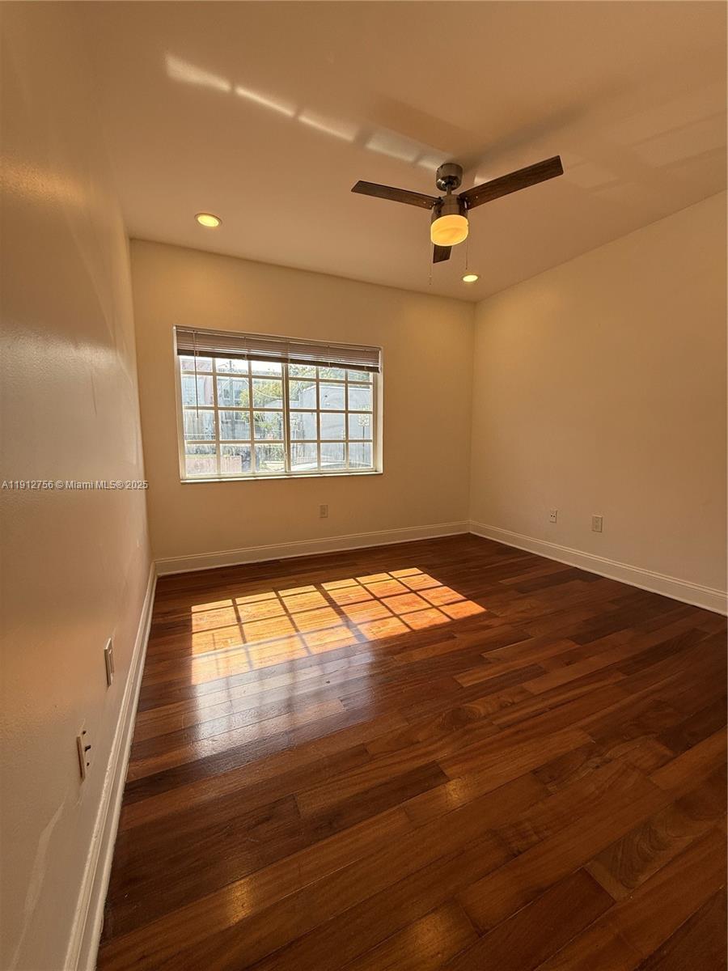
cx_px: 364
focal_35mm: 14
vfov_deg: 102.1
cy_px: 486
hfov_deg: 85.7
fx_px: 393
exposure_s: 1/351
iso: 50
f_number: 2.2
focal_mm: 2.22
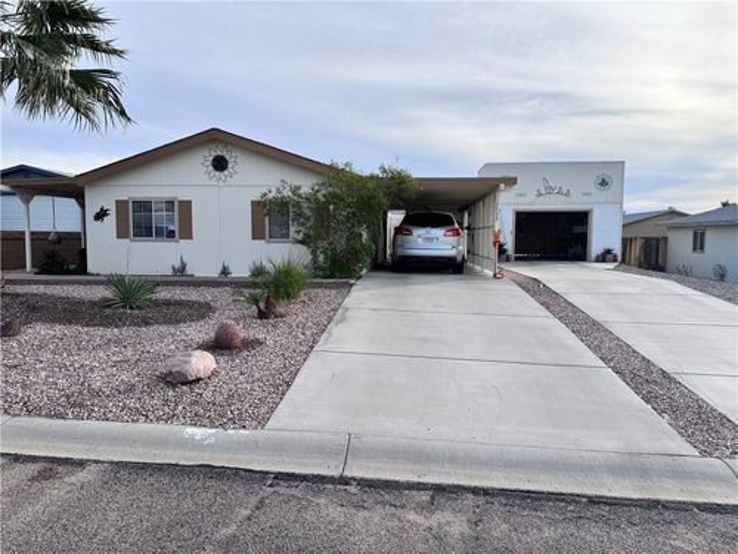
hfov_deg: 71.6
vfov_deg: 56.8
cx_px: 369
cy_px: 277
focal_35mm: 24
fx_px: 512
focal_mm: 6.76
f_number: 1.78
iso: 80
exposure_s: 1/2959
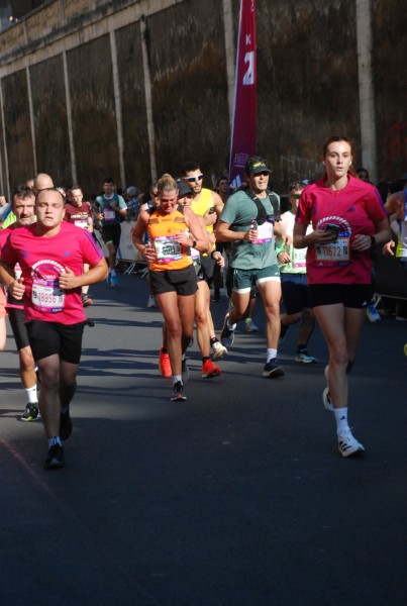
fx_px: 1898
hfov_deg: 12.2
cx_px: 204
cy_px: 303
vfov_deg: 18.1
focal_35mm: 112
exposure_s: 1/1600
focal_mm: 75
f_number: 6.3
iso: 1000
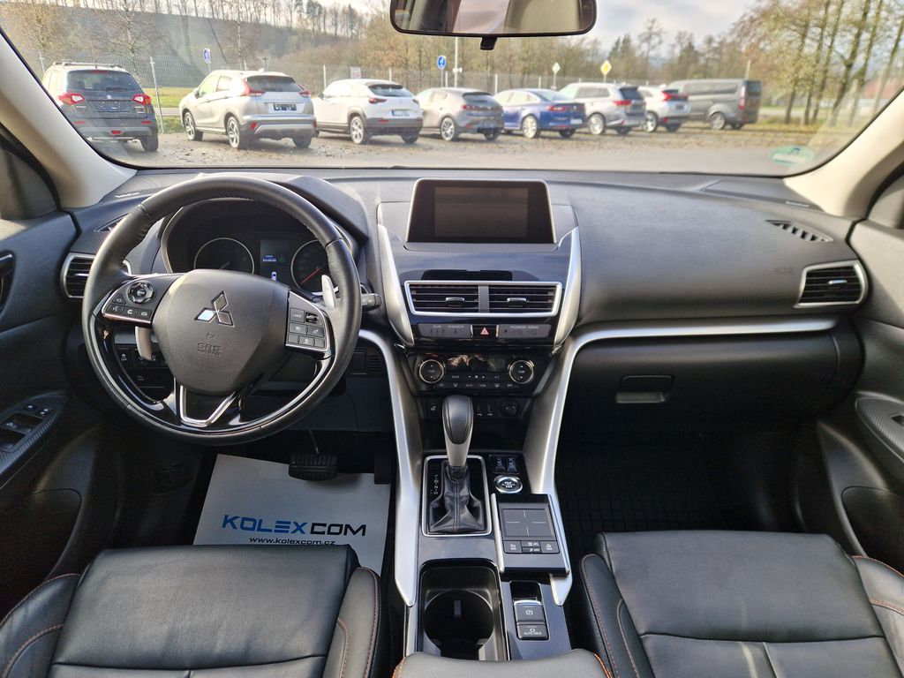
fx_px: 601
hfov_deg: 73.9
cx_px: 452
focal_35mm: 23
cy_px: 339
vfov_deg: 58.9
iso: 50
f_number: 1.8
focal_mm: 5.4
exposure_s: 1/180
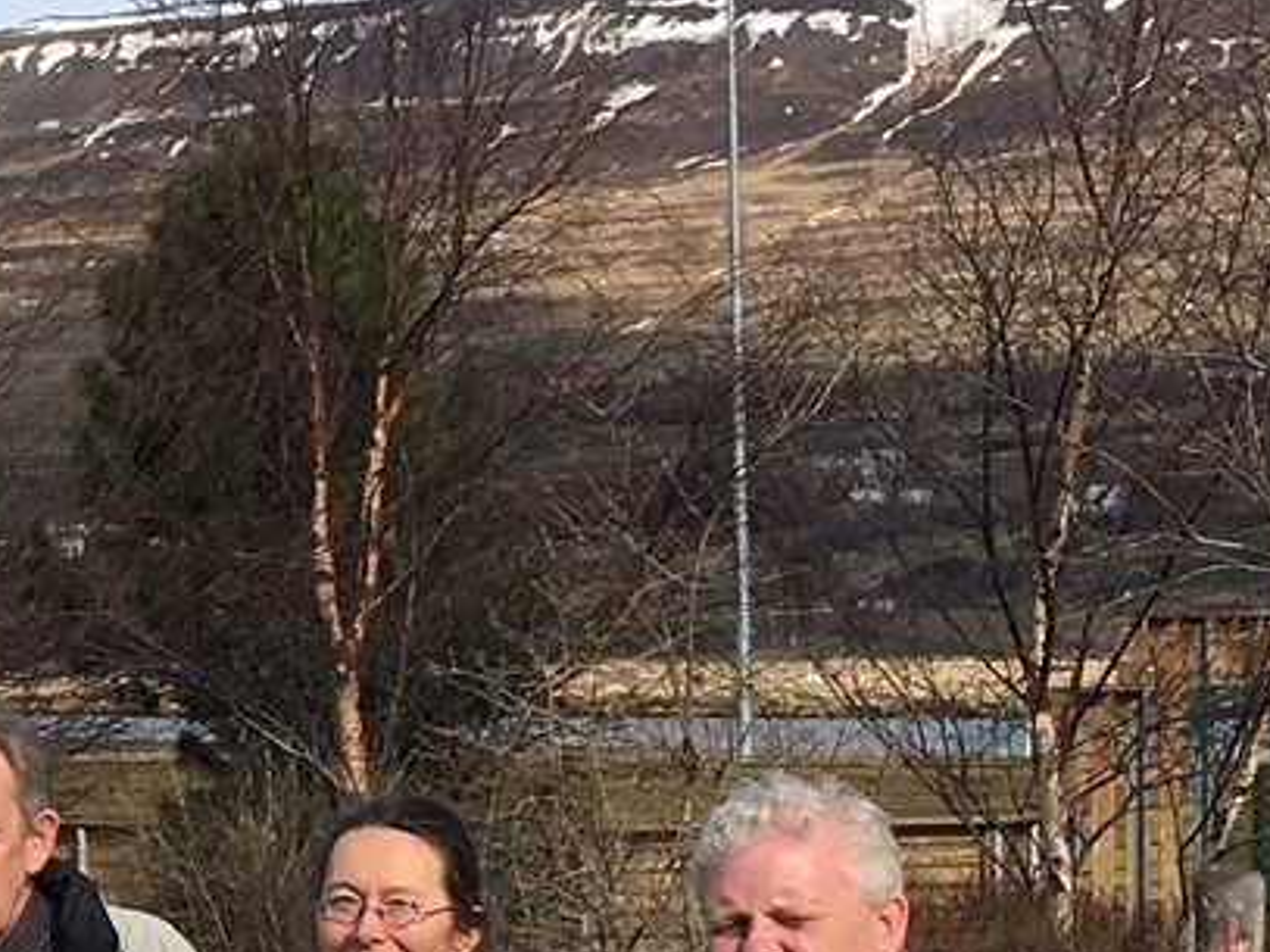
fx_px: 3374
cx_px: -223
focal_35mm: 92
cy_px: 1133
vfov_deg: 15.5
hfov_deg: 20.1
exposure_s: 1/2262
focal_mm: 4.15
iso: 25
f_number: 2.2
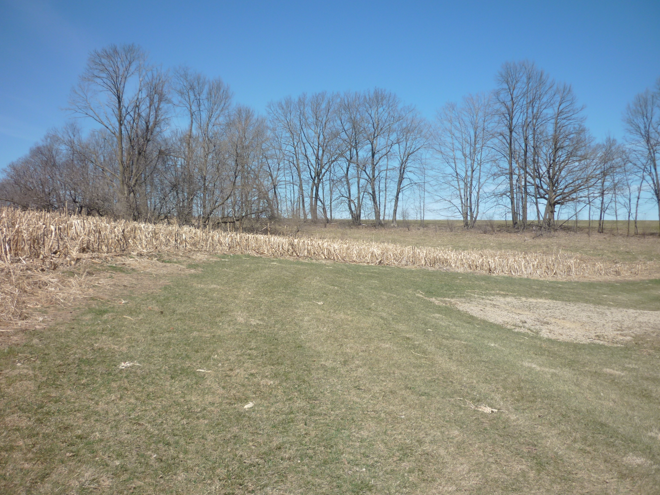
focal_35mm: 34
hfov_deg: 54.0
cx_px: 321
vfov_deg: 41.8
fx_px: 648
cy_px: 248
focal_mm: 5.5
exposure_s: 1/200
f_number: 8
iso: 80
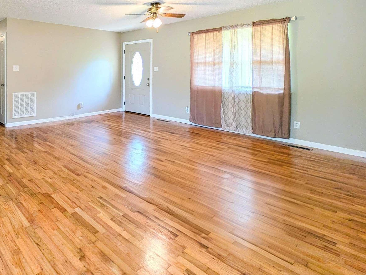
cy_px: 74
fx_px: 222
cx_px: 71
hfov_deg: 70.7
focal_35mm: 21
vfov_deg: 60.6
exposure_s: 1/120
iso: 158
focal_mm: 2.23
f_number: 1.95
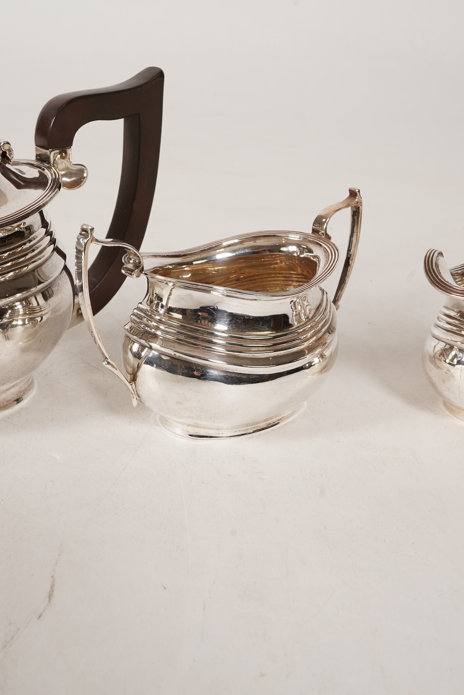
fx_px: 870
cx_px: 232
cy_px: 348
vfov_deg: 43.6
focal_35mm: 45
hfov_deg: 29.9
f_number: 22
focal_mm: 30
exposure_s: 1/125
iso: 400
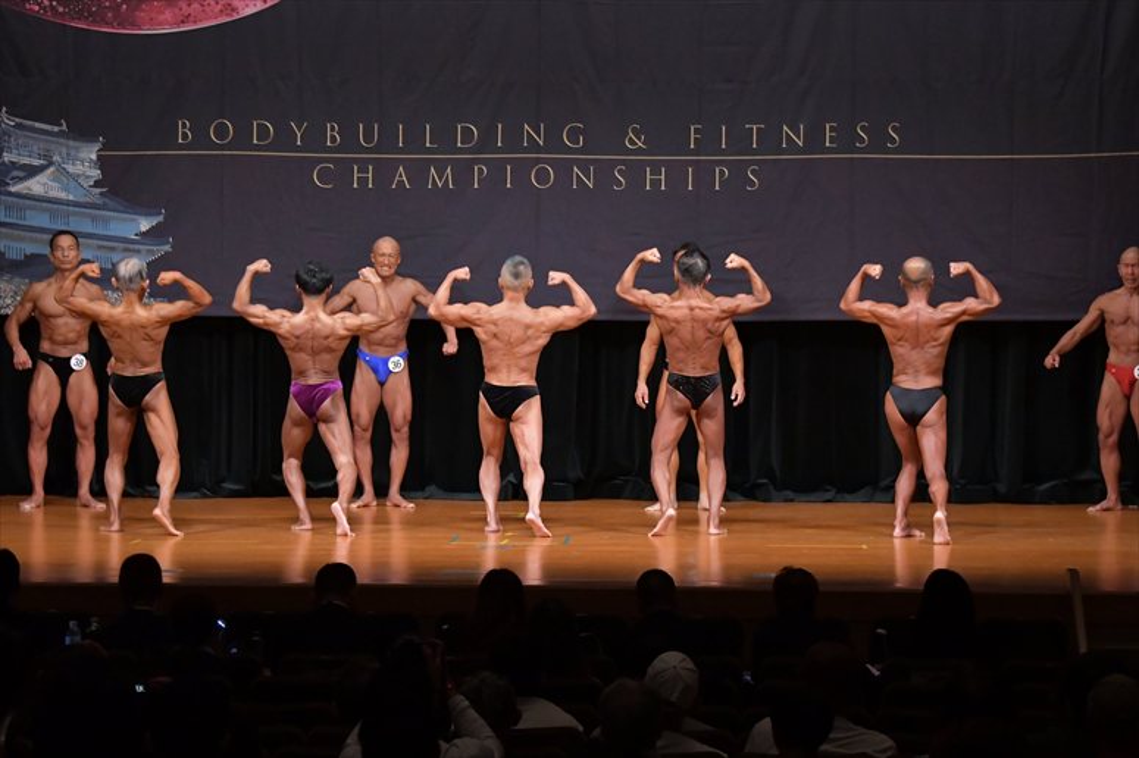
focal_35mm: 135
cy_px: 379
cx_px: 570
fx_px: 4269
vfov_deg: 10.2
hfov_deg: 15.2
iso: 5000
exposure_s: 1/400
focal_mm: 90
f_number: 5.6
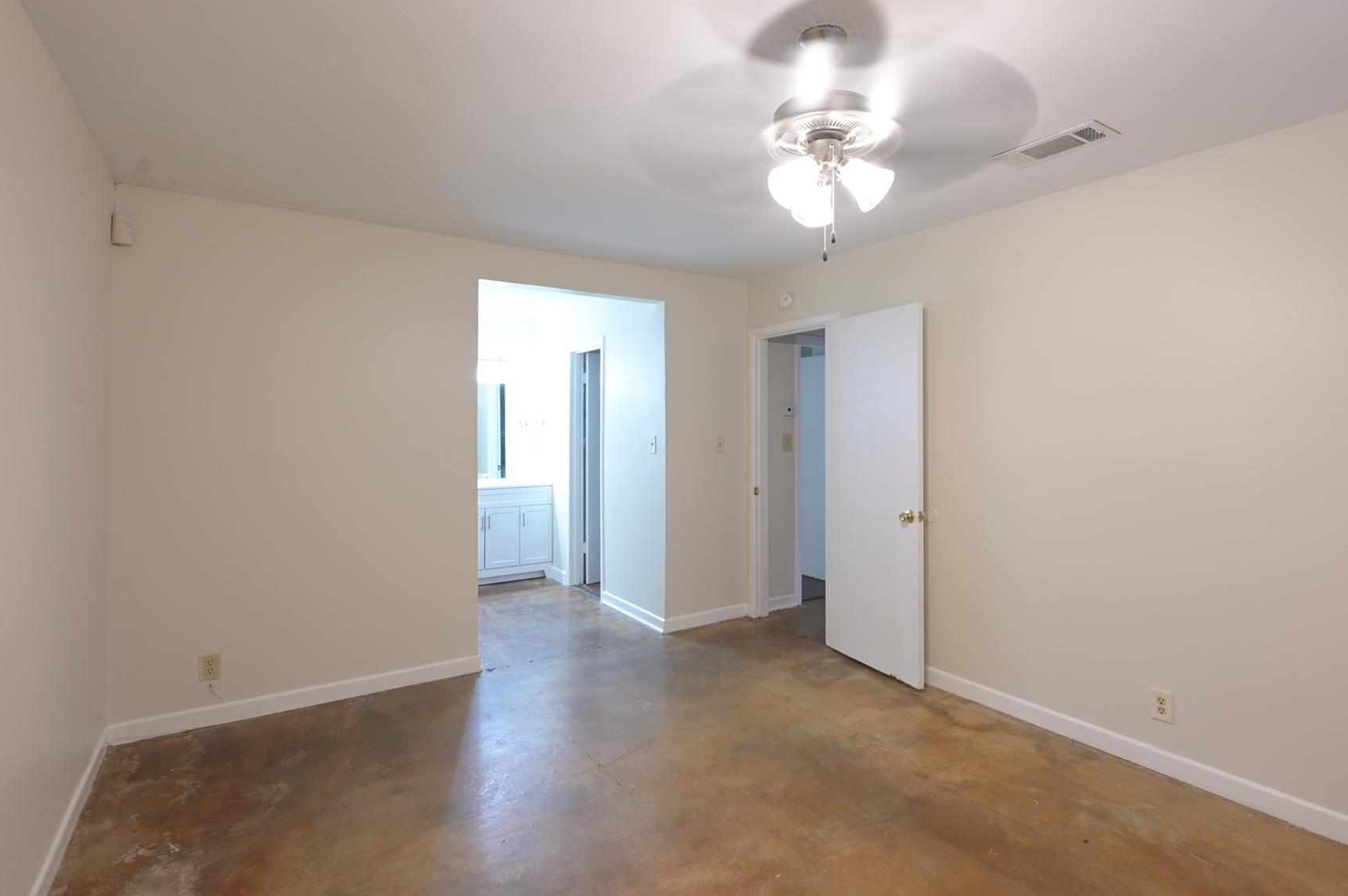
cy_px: 414
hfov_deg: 89.9
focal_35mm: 18
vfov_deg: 67.2
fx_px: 673
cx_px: 730
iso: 640
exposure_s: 1/6
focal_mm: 15
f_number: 8
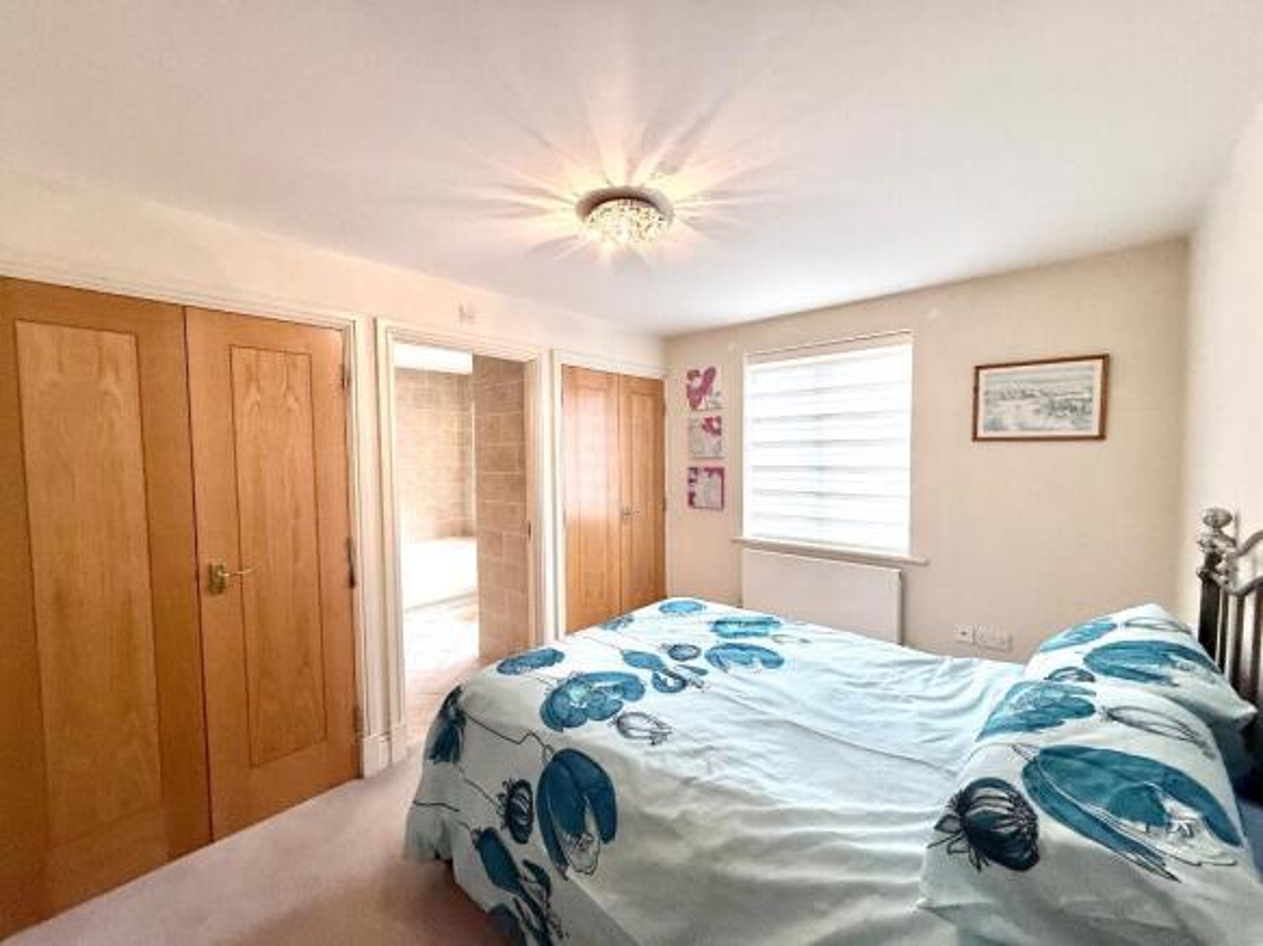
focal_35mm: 14
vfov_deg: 85.7
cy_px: 473
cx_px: 632
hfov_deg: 102.1
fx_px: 511
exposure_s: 1/100
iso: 200
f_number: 2.2
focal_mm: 2.22
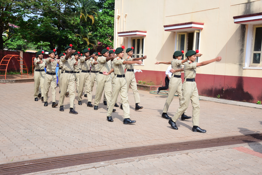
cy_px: 88
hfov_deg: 42.7
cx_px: 131
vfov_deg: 29.3
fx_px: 335
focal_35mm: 46
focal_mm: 46
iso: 500
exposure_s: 1/125
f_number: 14
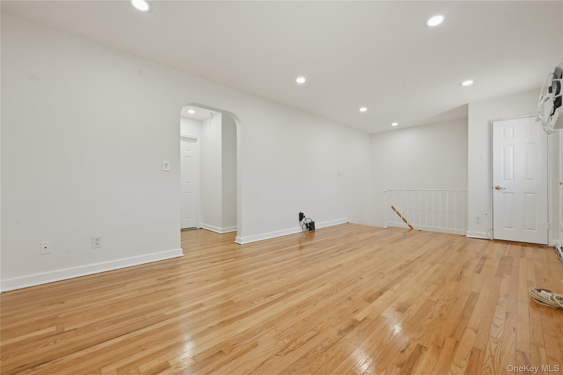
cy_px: 188
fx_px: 219
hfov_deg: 104.3
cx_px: 282
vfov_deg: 81.2
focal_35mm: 14
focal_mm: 14
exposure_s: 1/10
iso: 250
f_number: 11
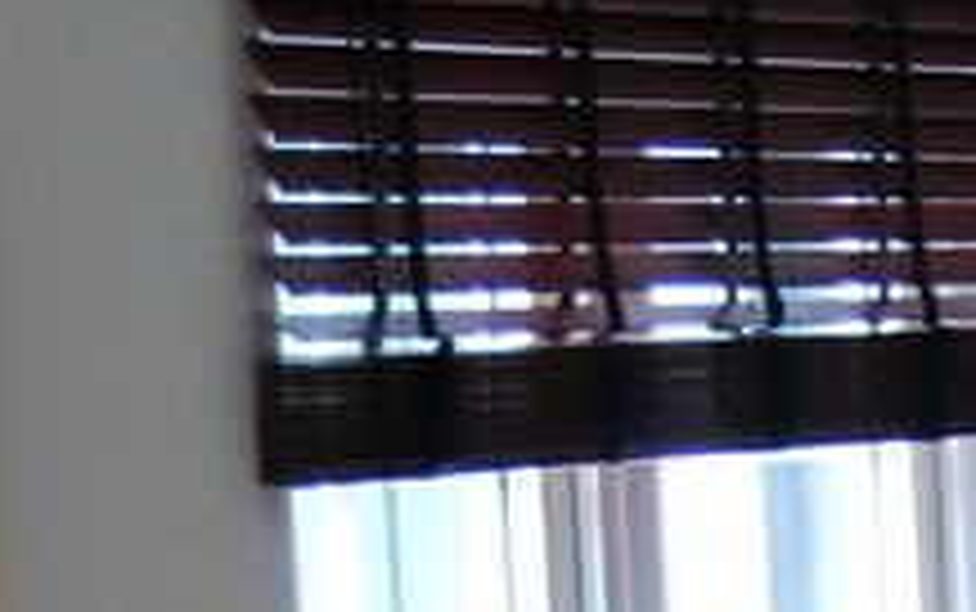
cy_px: 1060
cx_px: 1858
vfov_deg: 5.8
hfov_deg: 8.9
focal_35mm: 223
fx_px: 5947
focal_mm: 31
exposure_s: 1/30
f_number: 4.5
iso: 500
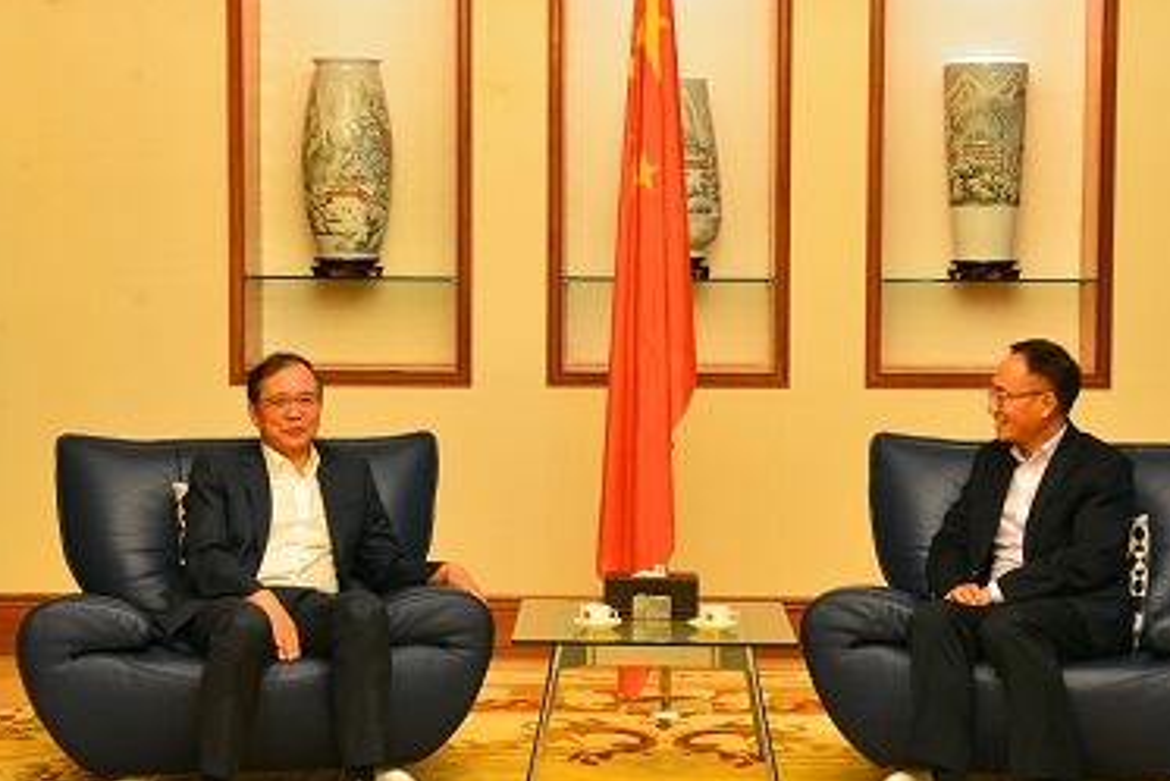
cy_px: 359
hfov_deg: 27.0
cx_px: 671
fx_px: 2438
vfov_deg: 18.2
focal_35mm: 75
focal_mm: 56
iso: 2000
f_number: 7.1
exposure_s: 1/25
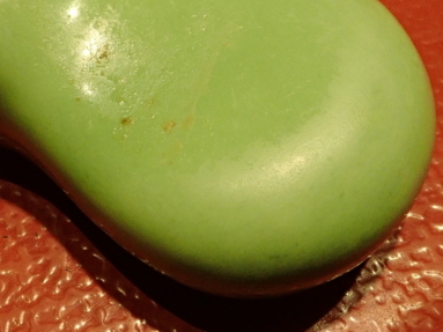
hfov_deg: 40.1
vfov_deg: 30.6
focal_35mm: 47
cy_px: 103
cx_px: 164
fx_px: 601
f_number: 3.2
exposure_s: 1/30
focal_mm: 5.5
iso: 800
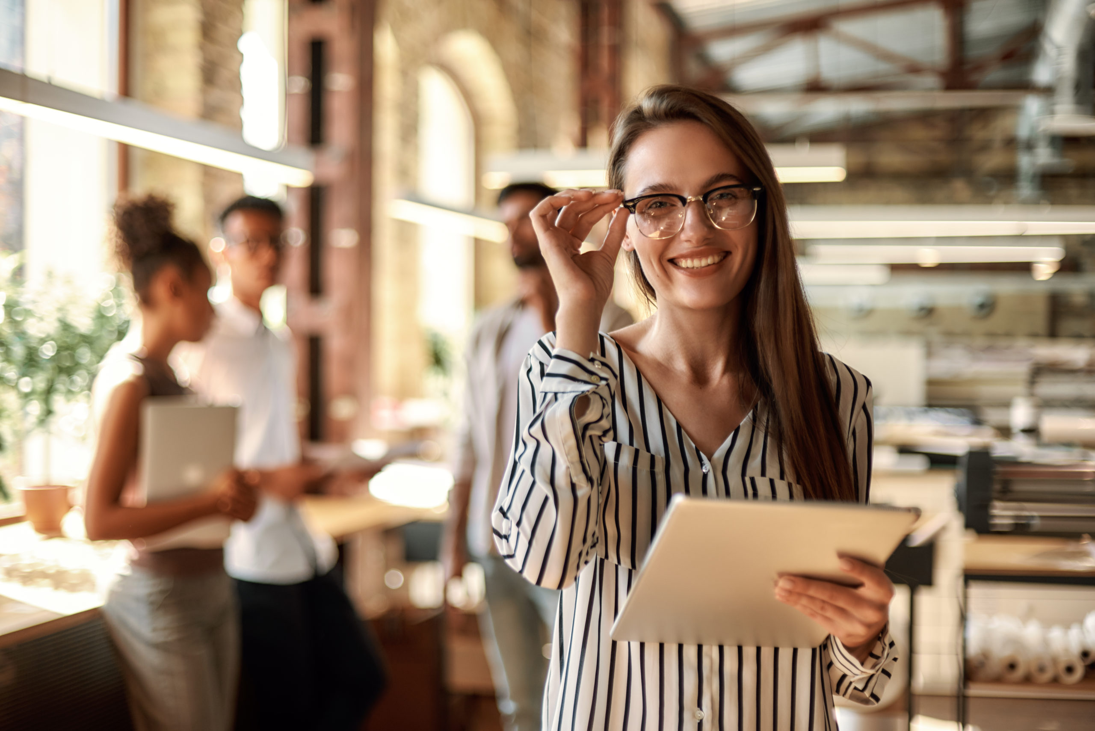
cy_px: 366
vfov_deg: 27.0
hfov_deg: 39.6
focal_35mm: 50
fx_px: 1521
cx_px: 548
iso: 320
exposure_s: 1/500
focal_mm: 50
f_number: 2
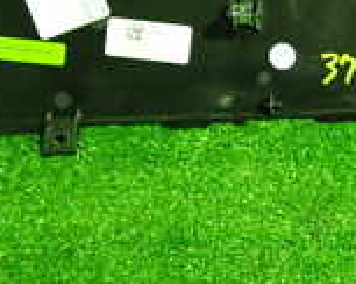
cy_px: 19
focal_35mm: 115
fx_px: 1210
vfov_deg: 13.2
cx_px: 384
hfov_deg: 16.3
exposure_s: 1/30
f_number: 2.3
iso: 500
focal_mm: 5.4
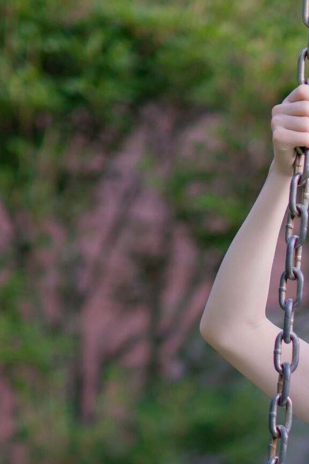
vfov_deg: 7.6
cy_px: 682
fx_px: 3413
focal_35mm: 265
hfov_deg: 5.2
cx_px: 366
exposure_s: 1/500
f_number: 1.4
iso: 100
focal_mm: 85
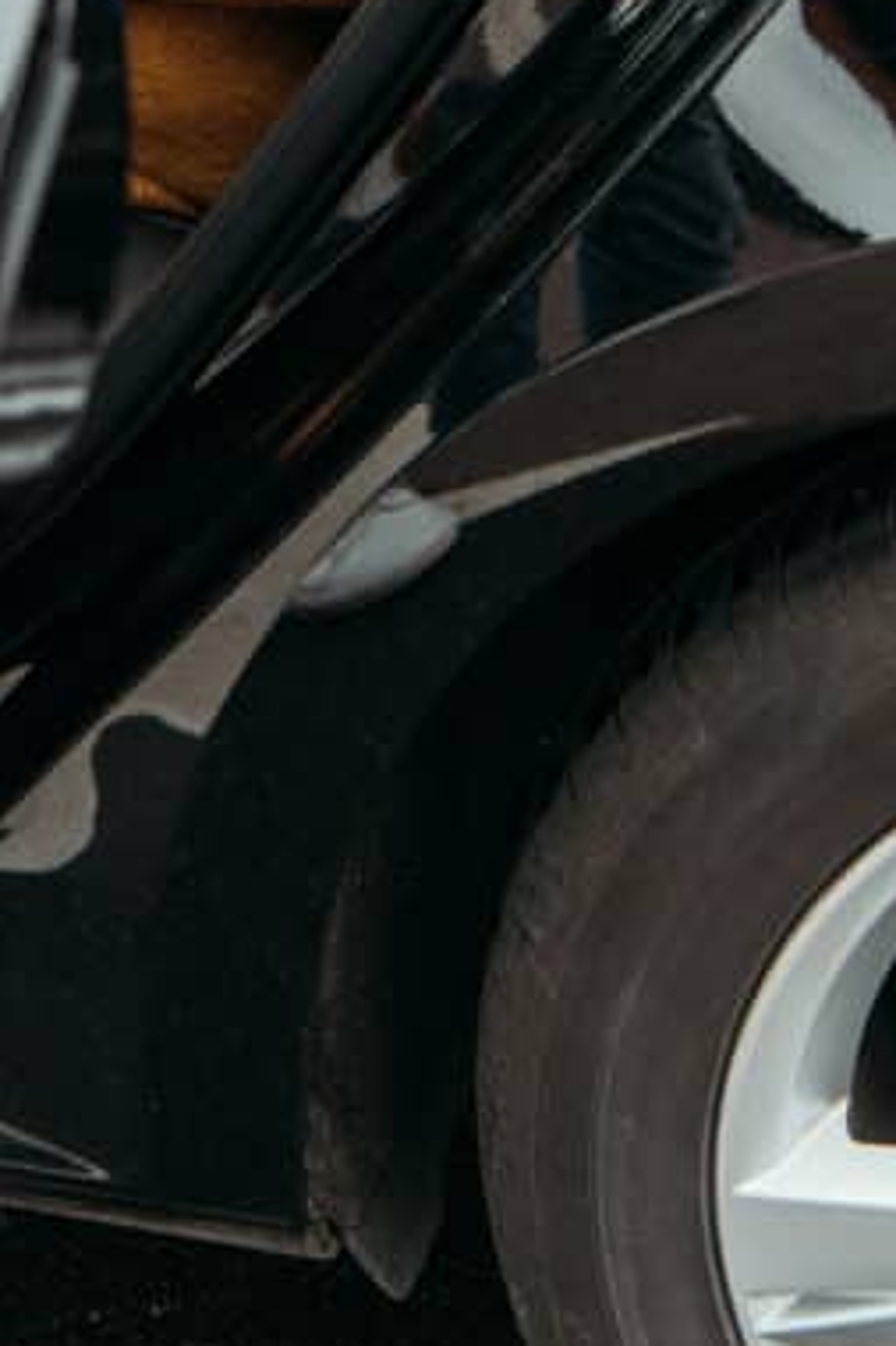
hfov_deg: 11.0
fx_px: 4633
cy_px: -446
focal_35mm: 124
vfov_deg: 15.6
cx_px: 73
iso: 125
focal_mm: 46
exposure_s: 1/160
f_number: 4
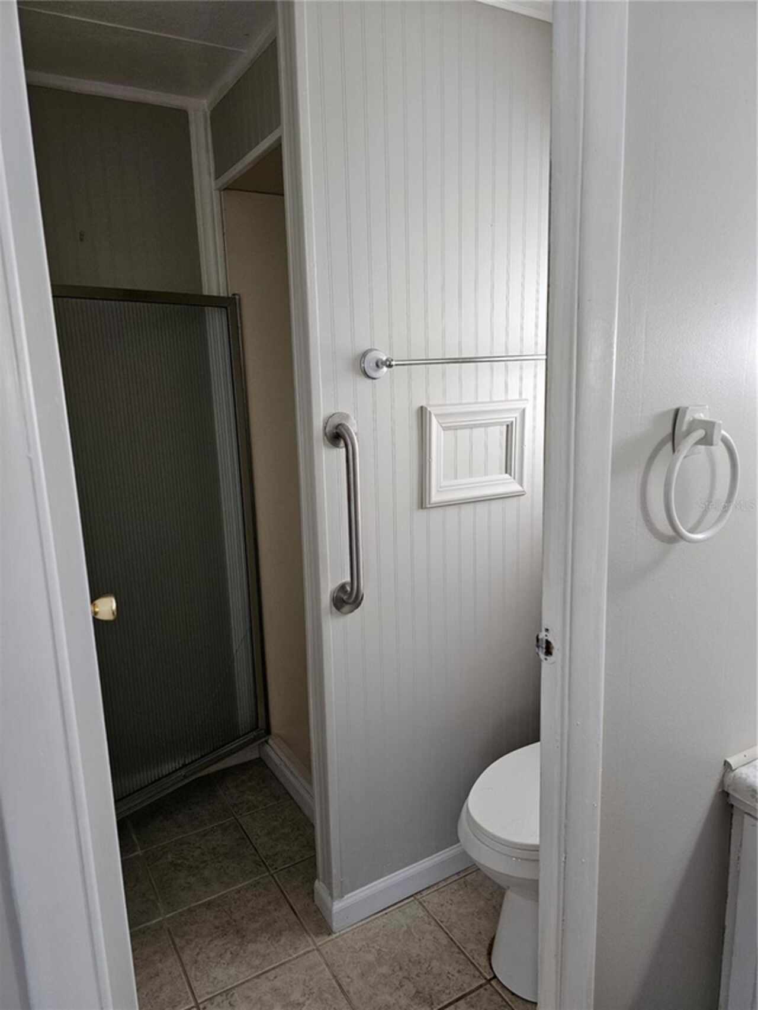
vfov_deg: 73.9
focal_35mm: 23
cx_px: 379
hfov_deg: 58.9
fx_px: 671
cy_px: 505
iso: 320
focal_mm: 6.3
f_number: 1.7
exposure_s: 1/120
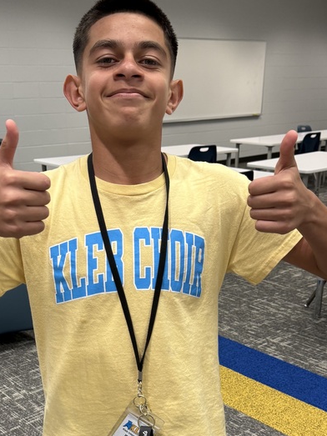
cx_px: 131
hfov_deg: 30.8
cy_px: 327
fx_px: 592
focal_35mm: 47
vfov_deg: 39.4
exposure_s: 1/60
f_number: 1.78
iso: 160
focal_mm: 6.76
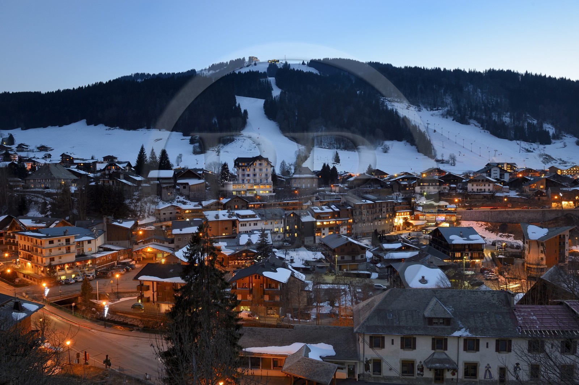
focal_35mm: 24
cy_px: 192
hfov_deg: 73.8
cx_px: 290
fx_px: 386
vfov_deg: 53.1
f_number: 8
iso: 200
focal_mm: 24
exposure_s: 2
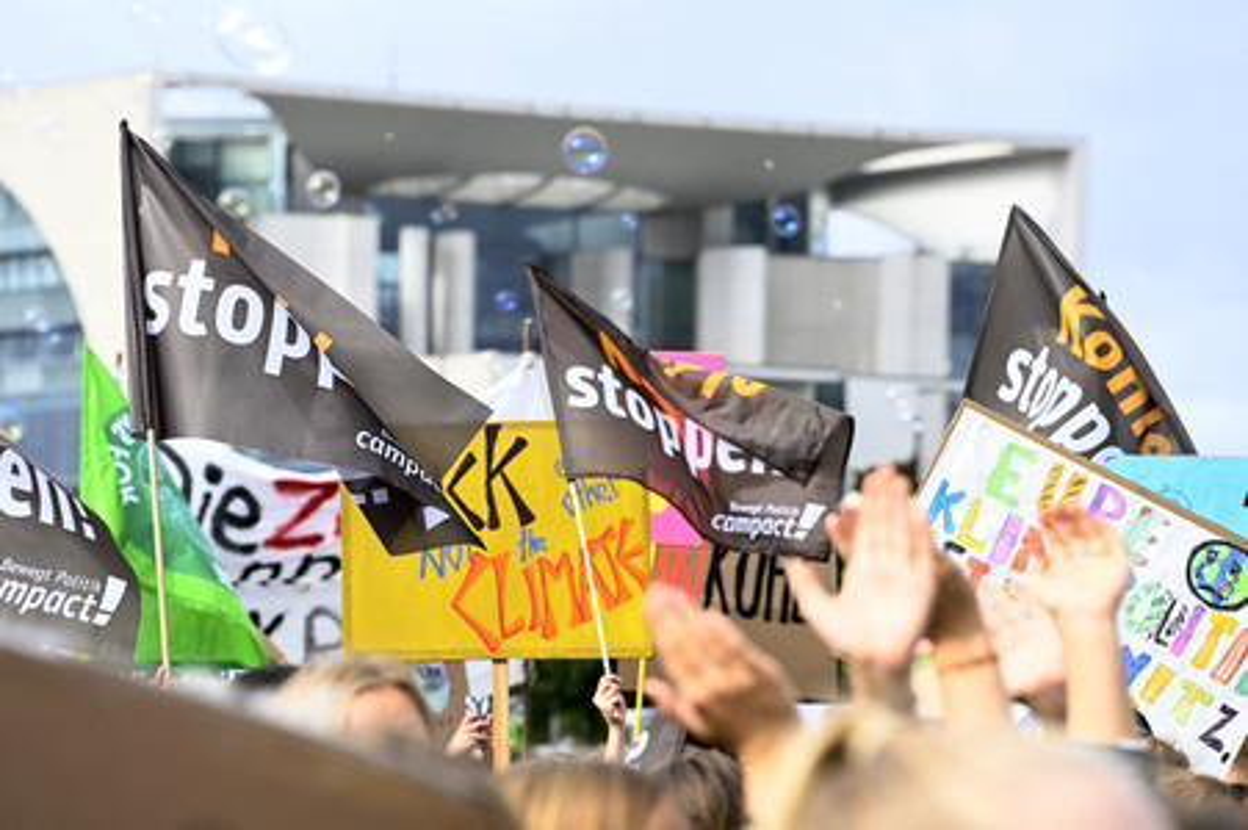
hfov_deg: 9.8
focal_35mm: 210
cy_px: 415
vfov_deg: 6.5
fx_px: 7274
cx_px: 624
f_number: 8
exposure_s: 1/320
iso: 400
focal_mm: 210
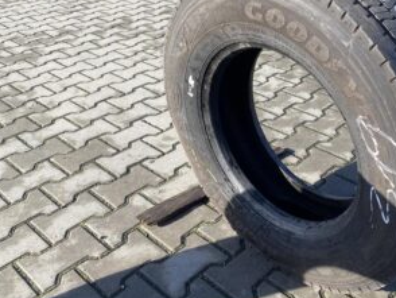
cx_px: 283
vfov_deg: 37.8
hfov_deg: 47.6
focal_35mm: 38
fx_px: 435
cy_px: 142
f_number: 1.8
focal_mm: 4.25
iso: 32
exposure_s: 1/681
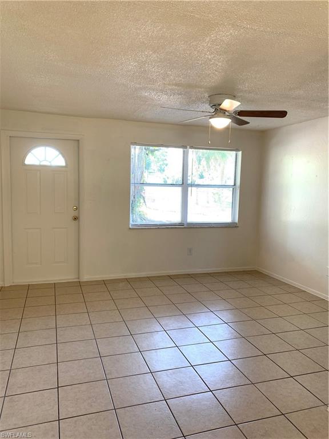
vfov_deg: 67.3
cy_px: 220
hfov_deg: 53.1
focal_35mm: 26
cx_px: 164
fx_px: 329
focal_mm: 4.25
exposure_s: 1/60
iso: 80
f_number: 1.8
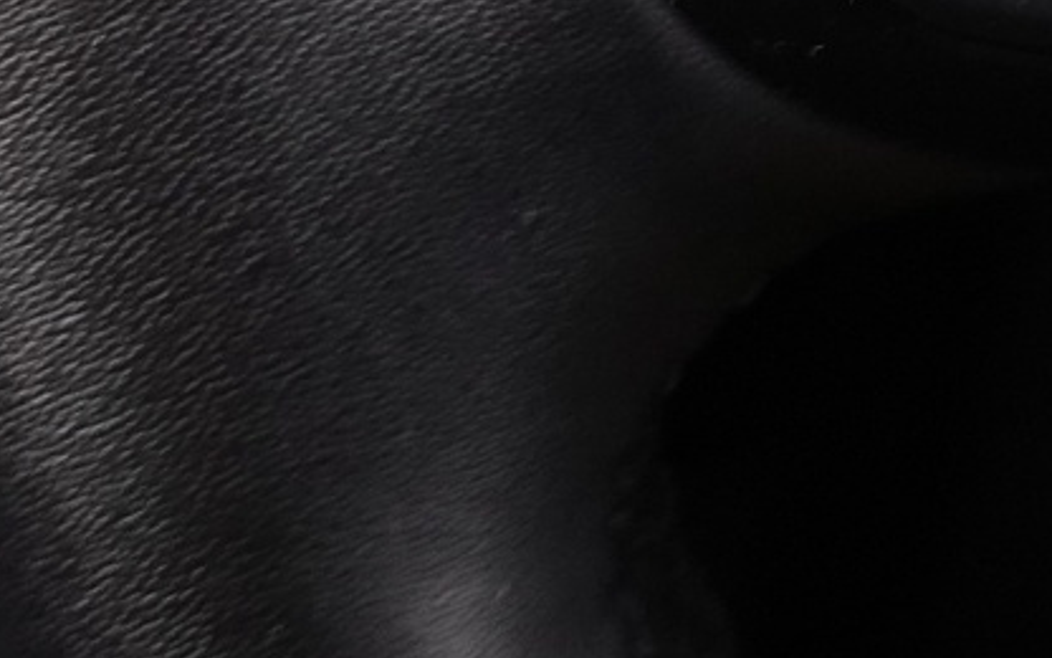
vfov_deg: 10.5
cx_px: 1446
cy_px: -628
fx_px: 3297
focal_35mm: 115
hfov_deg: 16.9
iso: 1250
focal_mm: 11.21
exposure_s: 1/8
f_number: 2.5
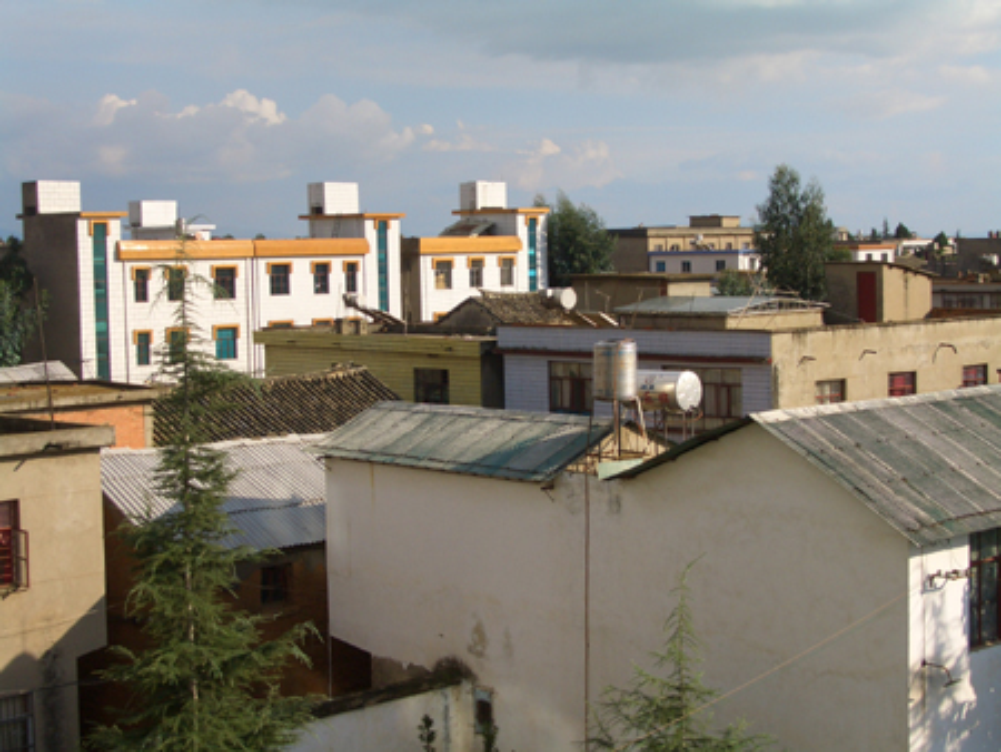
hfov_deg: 31.2
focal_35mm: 62
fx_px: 1794
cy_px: 376
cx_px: 500
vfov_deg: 23.7
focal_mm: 10.2
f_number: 5.6
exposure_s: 1/250
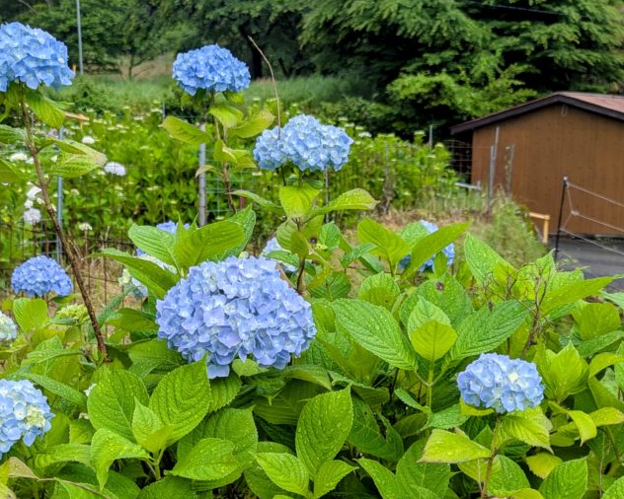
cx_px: 236
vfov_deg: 20.1
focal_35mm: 76
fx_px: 1404
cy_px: 358
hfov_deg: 25.0
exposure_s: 1/580
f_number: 1.85
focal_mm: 6.81
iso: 43
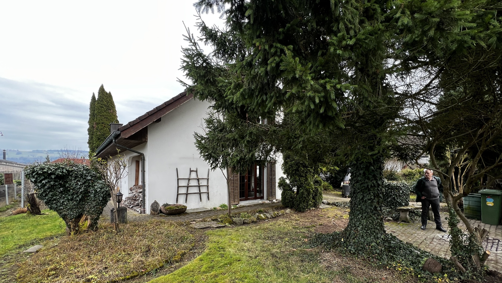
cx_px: 261
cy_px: 177
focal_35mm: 15
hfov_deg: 102.9
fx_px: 200
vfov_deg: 69.4
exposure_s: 1/99
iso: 50
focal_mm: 1.57
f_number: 1.8
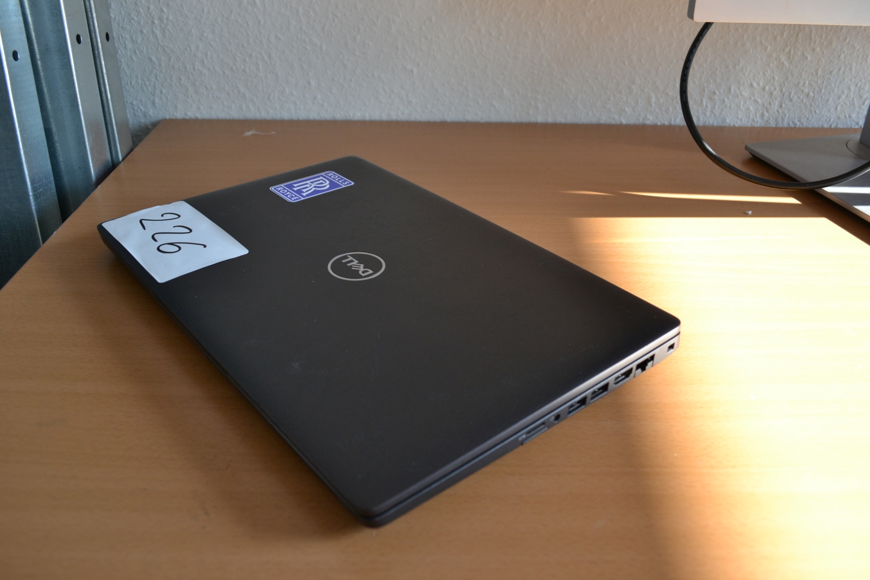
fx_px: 725
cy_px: 290
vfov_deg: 43.6
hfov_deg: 61.9
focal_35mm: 30
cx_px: 435
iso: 320
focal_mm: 20
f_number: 5.6
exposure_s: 1/125
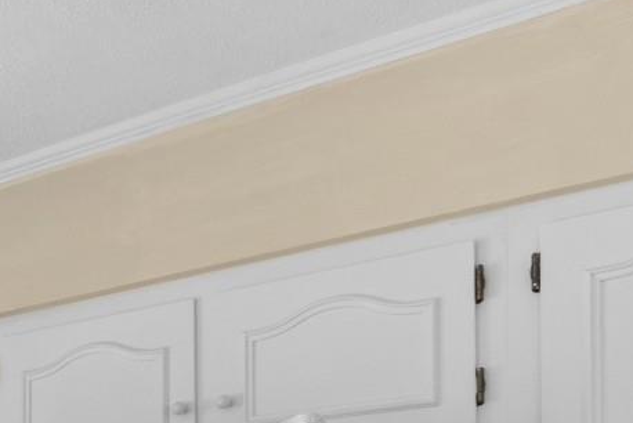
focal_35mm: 53
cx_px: -285
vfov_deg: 21.7
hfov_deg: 27.6
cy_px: 619
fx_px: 932
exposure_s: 1/8
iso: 100
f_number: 4.5
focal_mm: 10
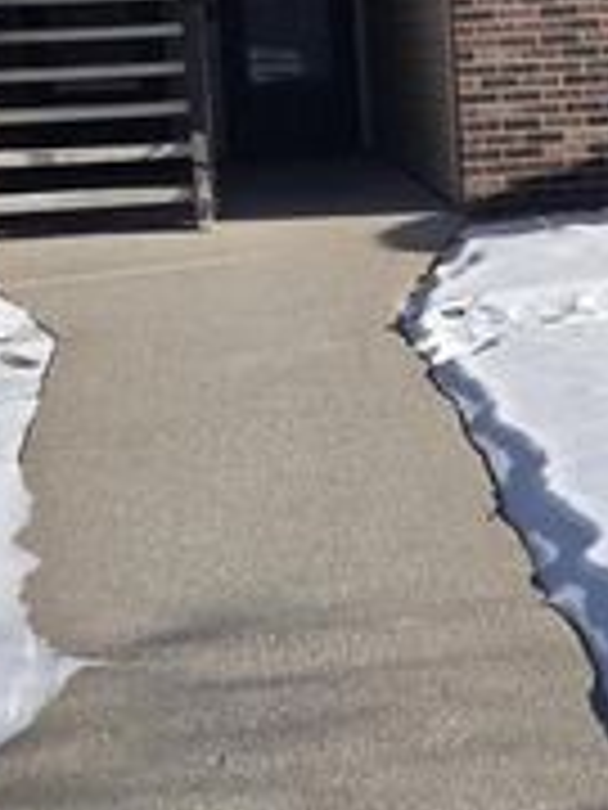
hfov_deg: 16.8
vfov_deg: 22.7
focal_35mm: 85
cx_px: 662
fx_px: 1991
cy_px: 155
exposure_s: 1/2628
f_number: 1.8
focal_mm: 5.4
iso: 25
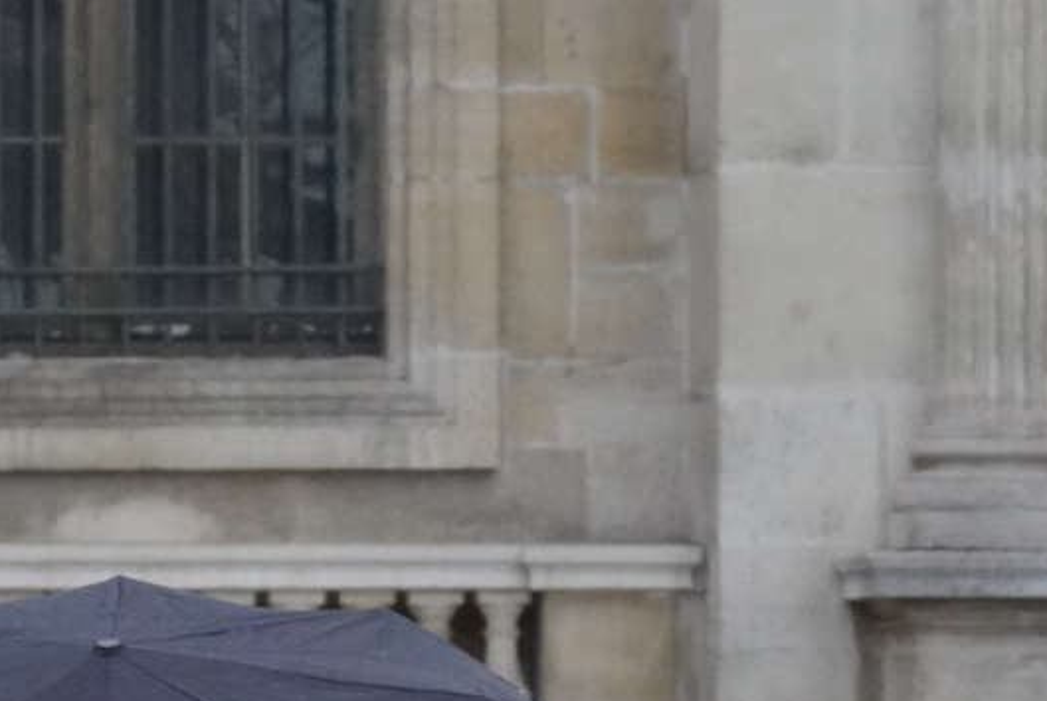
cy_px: 814
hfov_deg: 1.8
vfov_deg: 1.2
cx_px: 105
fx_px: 33468
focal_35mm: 1150
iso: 3200
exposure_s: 1/400
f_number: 22
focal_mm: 251
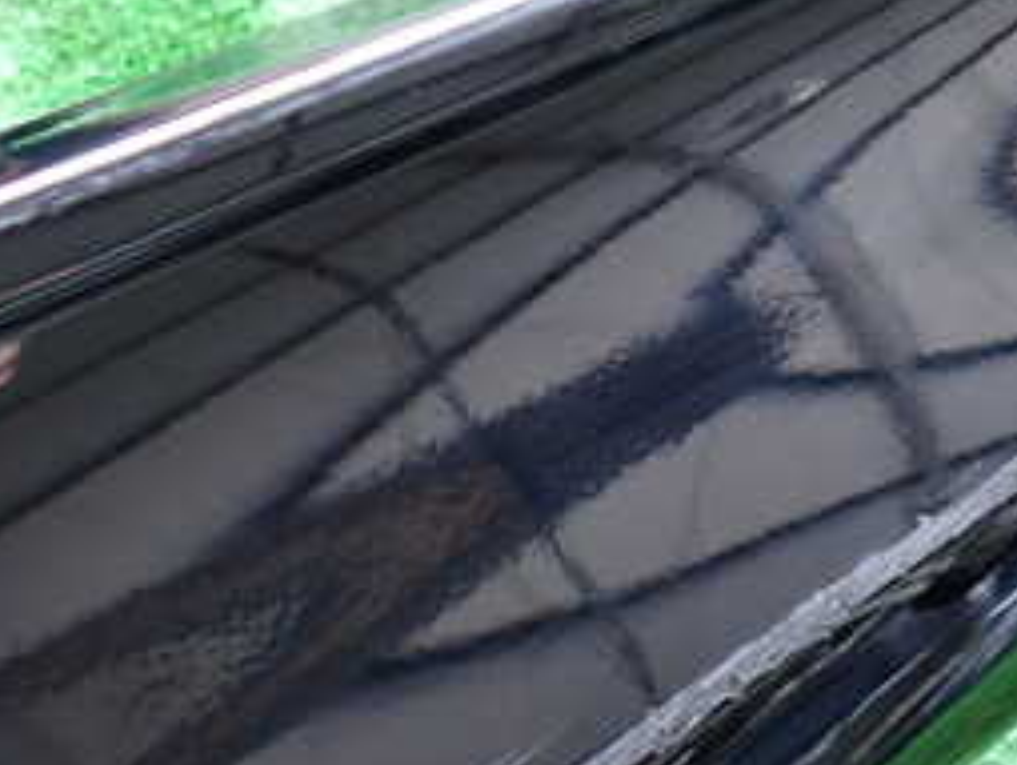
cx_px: 773
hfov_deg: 32.0
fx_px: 1735
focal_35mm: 59
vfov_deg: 24.8
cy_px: 272
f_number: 2
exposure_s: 1/30
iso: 250
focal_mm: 4.5
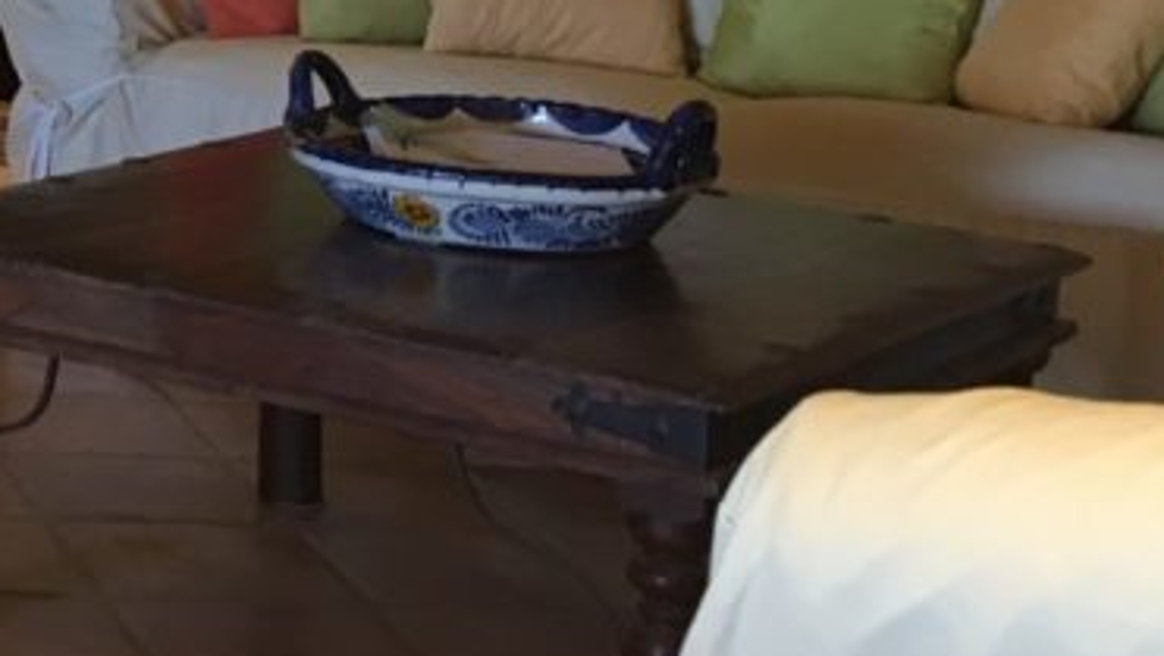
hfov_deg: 17.8
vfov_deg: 10.8
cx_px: -508
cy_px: -276
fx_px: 3365
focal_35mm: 109
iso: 64
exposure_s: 1/30
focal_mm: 4.15
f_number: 2.2
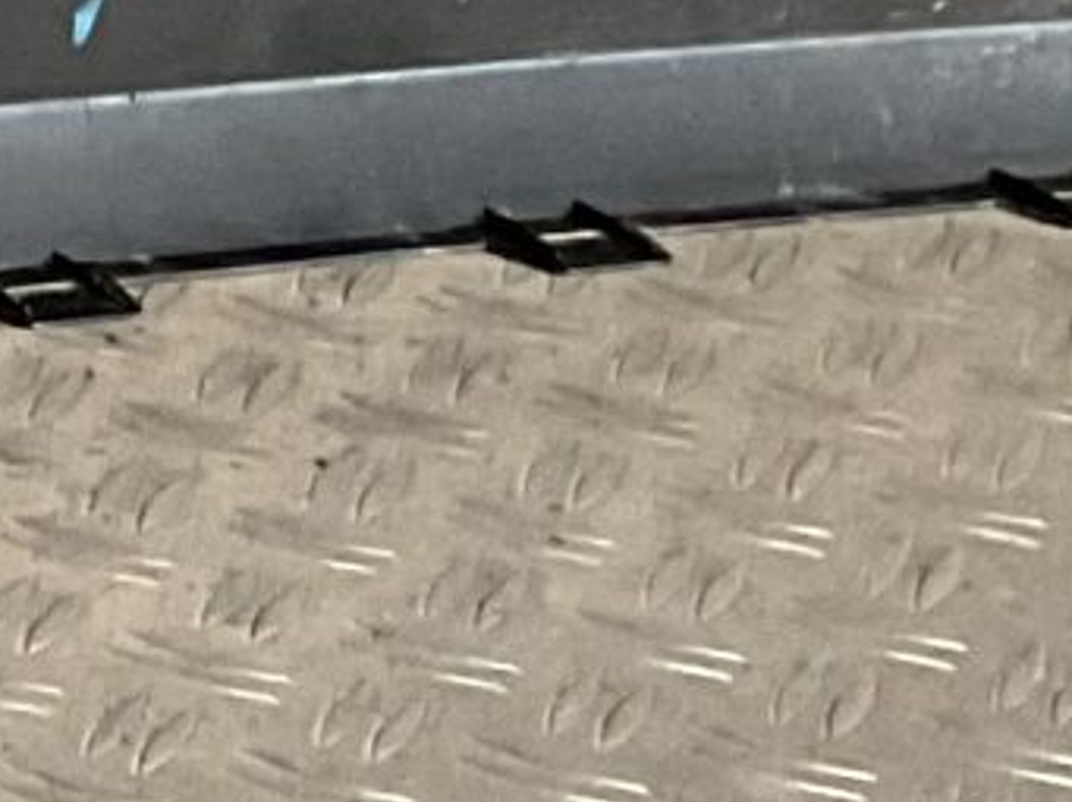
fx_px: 6744
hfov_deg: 7.3
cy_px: 1396
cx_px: -2864
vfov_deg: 6.7
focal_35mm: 218
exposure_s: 1/50
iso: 100
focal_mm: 3
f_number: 1.8
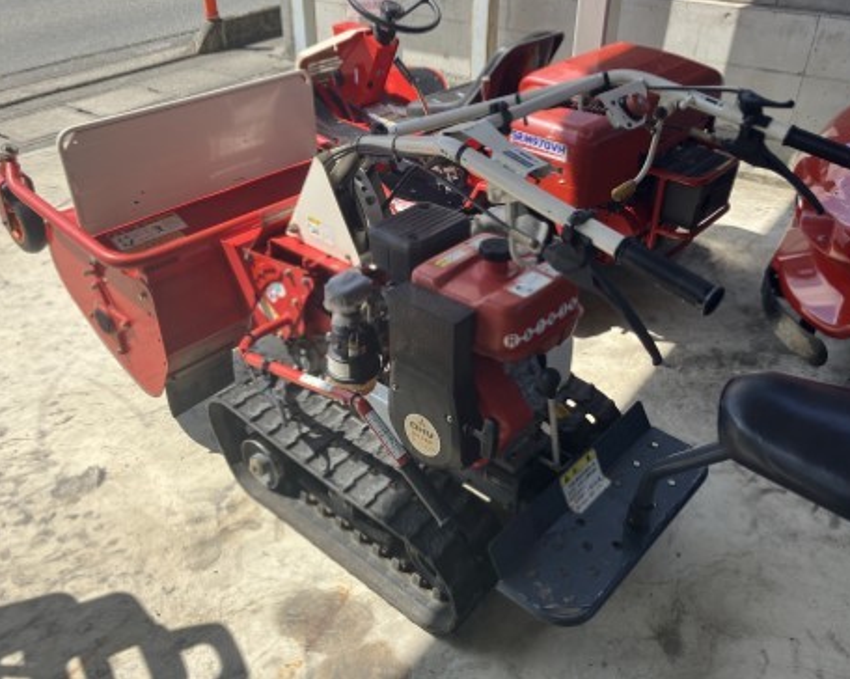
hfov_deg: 58.8
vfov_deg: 48.4
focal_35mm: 30
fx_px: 754
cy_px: 331
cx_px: 447
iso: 32
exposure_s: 1/972
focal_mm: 3.99
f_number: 1.8
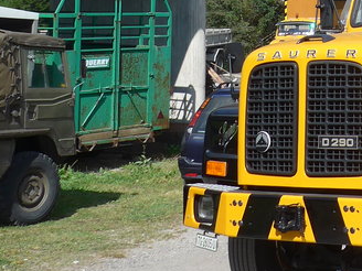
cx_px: 459
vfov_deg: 13.4
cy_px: -94
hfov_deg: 17.5
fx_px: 1109
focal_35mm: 106
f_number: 2.8
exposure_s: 1/1300
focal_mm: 6
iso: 80
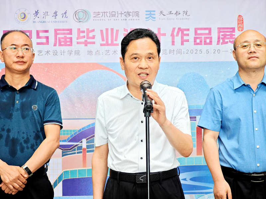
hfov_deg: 26.0
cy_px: 100
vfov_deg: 19.6
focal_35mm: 75
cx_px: 133
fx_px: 576
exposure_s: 1/115
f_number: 1.8
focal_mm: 12.28
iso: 50
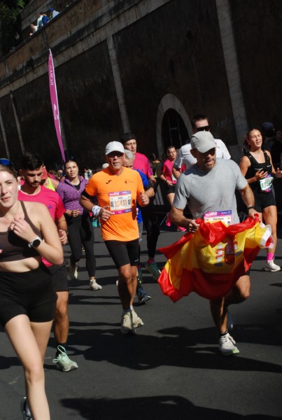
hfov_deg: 15.8
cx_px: 141
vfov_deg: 23.3
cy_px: 210
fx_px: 1017
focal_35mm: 87
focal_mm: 58
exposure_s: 1/2000
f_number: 9
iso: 1000
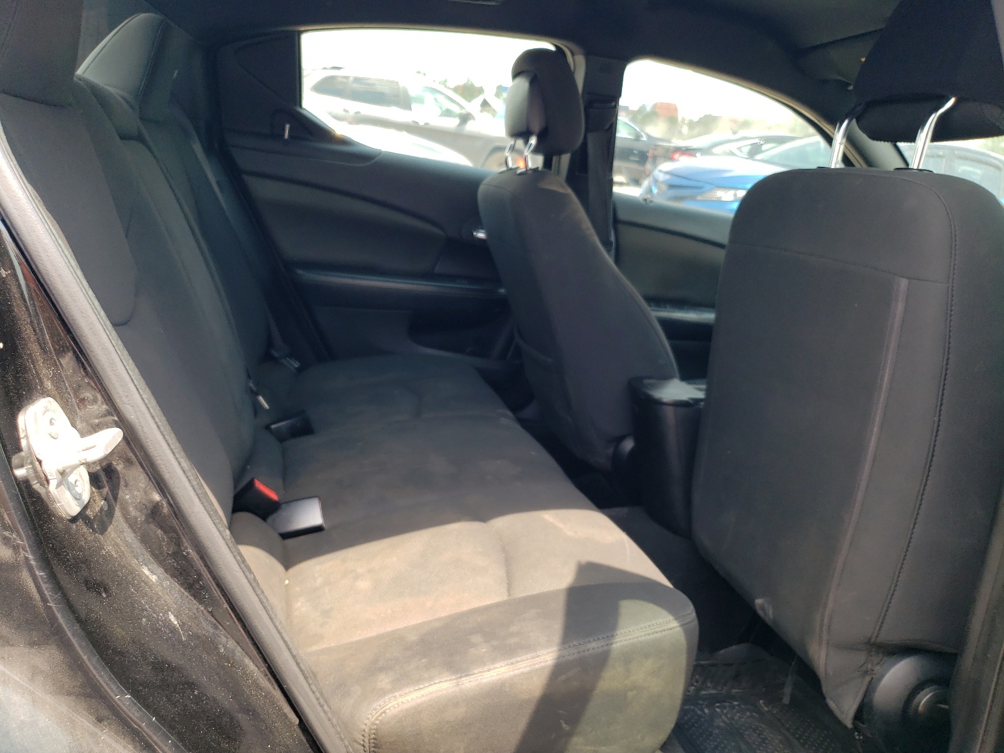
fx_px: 754
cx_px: 502
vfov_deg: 53.1
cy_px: 376
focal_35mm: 26
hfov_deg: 67.3
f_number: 1.5
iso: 50
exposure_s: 1/312
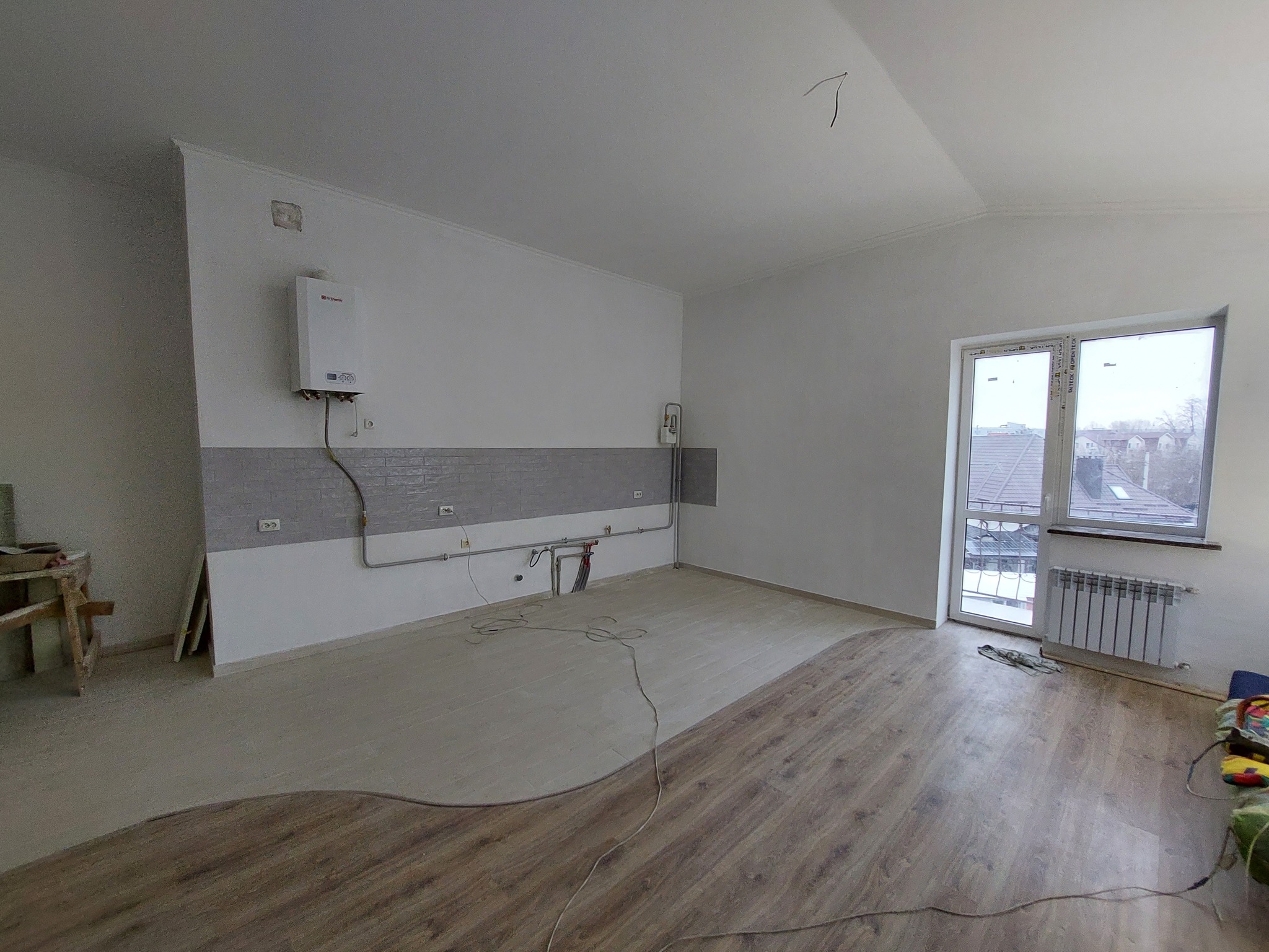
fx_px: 477
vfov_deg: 89.9
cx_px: 634
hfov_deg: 106.2
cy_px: 476
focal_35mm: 13
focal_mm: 1.74
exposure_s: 1/50
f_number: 2.2
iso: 250
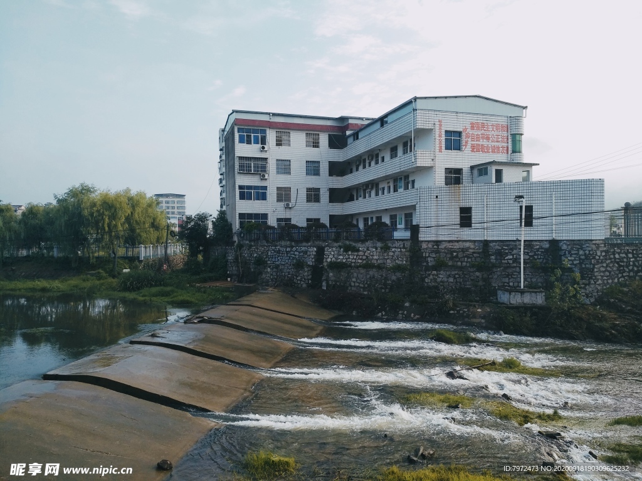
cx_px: 321
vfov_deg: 61.1
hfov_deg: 76.4
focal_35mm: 22
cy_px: 240
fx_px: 408
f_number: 2.2
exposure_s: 1/409
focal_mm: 3.81
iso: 125
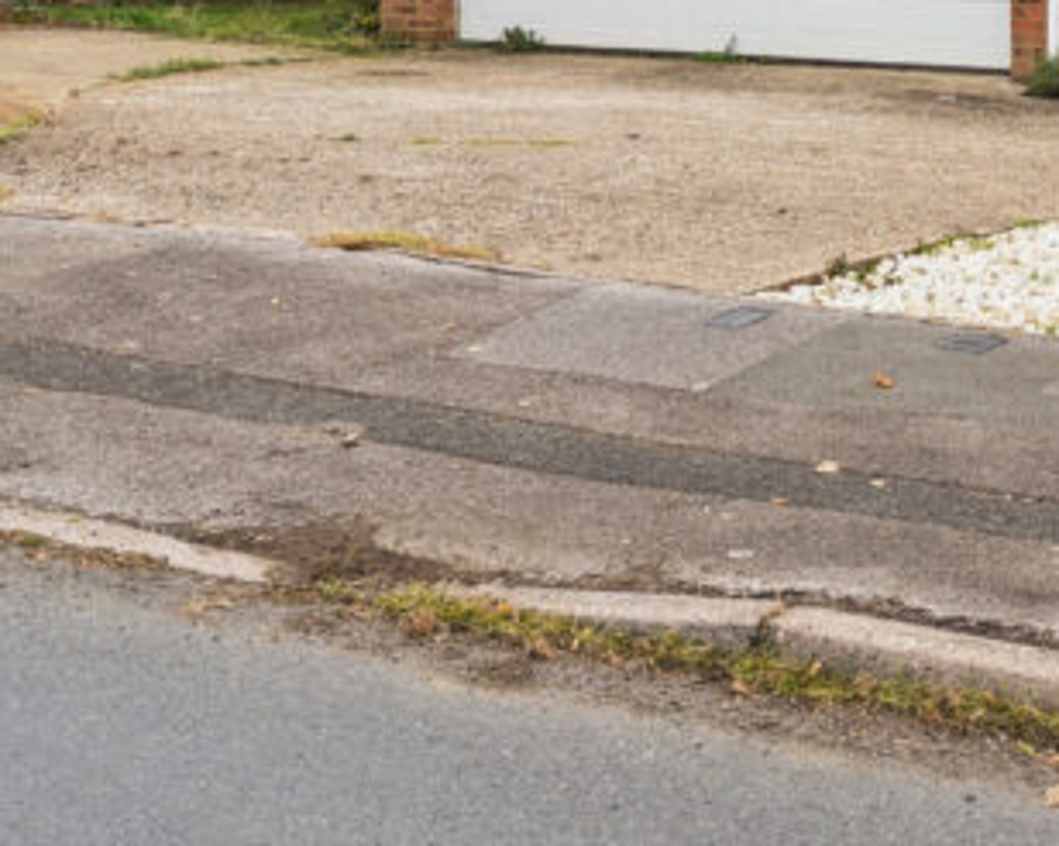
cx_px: 1207
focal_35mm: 75
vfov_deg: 19.1
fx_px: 2349
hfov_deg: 23.6
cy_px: -208
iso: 200
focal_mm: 24
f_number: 9
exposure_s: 1/60
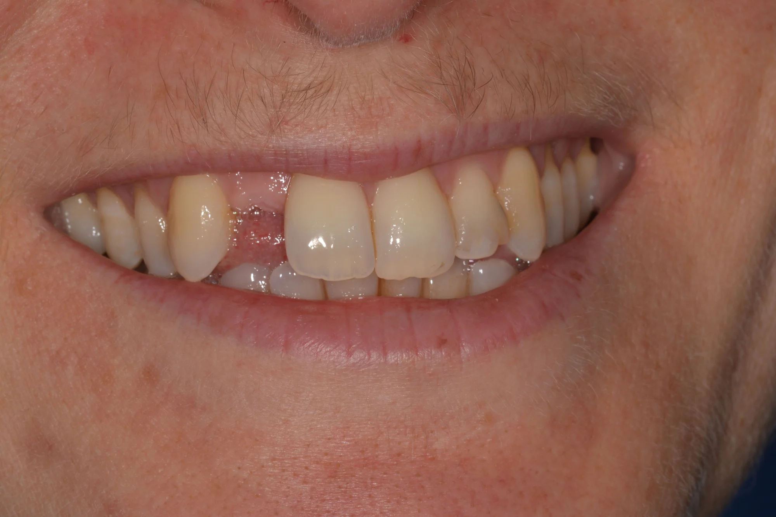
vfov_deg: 8.7
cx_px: 388
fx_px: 3394
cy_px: 258
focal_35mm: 158
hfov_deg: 13.0
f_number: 22
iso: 100
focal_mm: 105
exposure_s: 1/200
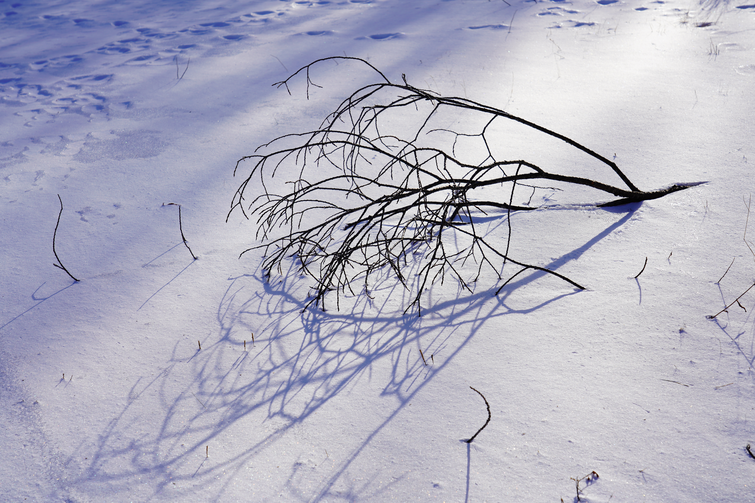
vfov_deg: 19.5
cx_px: 378
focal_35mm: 70
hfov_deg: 28.8
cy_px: 252
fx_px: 1468
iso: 100
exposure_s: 1/250
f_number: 9
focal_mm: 70
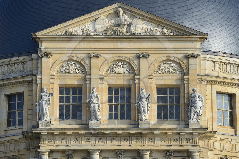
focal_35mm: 180
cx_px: 120
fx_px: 1195
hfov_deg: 11.4
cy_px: 80
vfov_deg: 7.6
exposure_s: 1/200
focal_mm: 180
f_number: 8
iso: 100
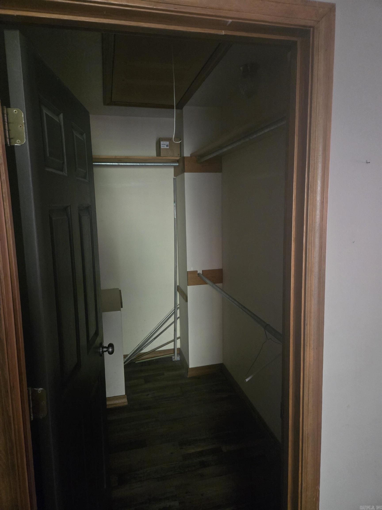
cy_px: 255
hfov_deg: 58.9
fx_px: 338
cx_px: 191
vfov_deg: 73.9
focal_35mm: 23
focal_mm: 5.4
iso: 1600
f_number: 1.8
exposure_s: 1/40
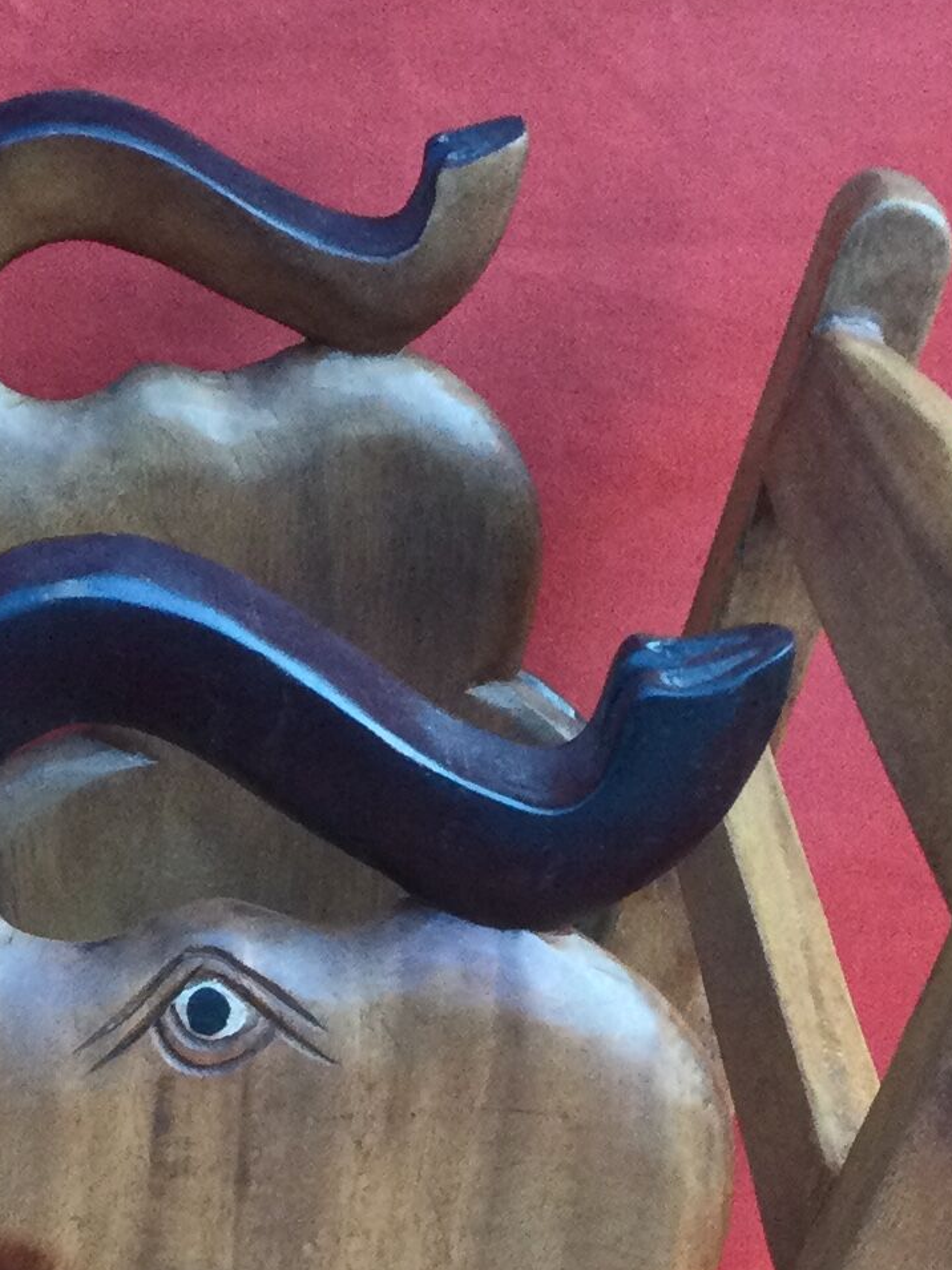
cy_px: 1176
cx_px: 277
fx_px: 3888
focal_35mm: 106
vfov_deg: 18.2
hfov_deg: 13.9
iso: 50
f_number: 2.4
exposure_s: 1/33
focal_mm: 3.3
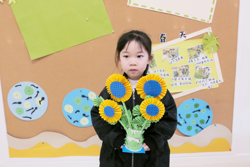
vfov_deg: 53.2
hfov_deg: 73.7
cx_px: 125
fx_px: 167
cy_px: 84
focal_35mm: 24
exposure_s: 1/125
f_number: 2.8
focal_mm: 10.9
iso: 200
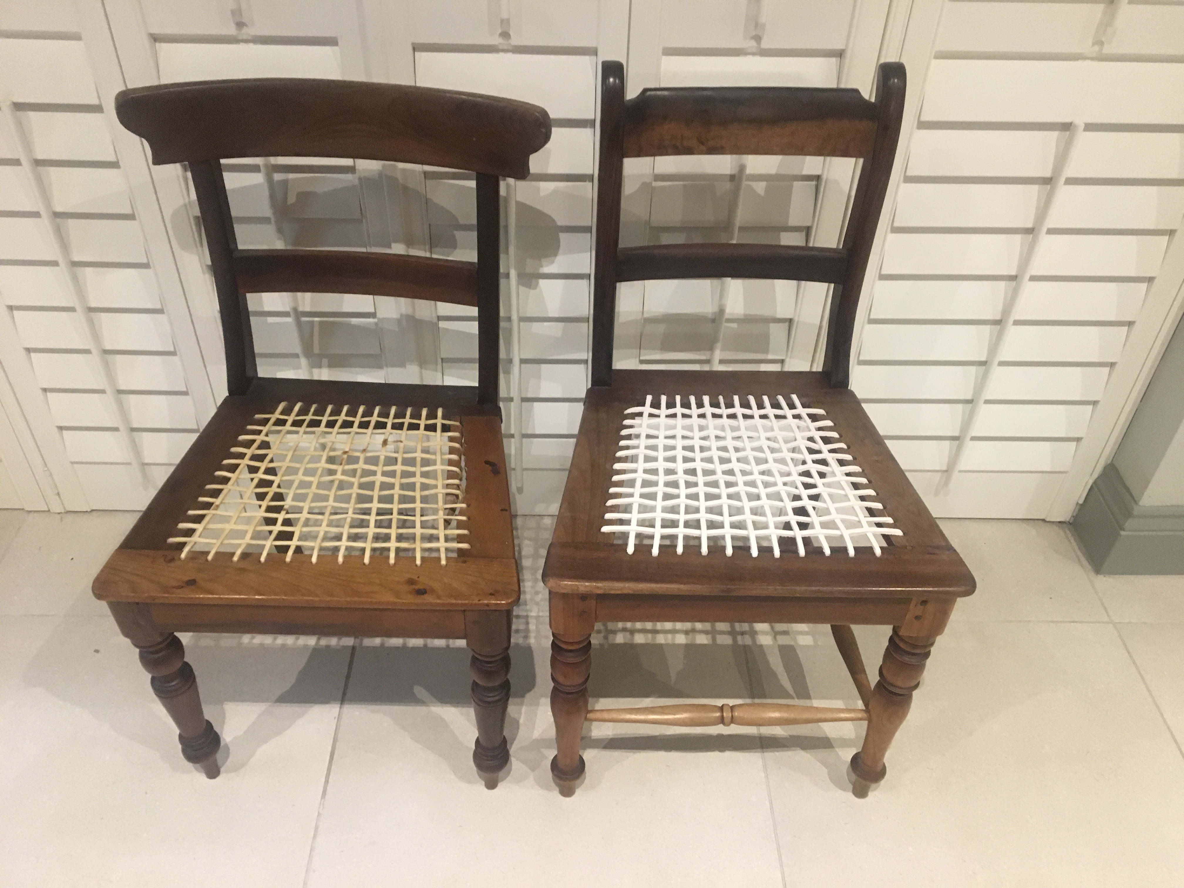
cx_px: 592
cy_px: 444
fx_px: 992
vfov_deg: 48.2
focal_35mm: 29
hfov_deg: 61.7
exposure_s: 1/17
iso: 250
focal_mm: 4.15
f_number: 2.2
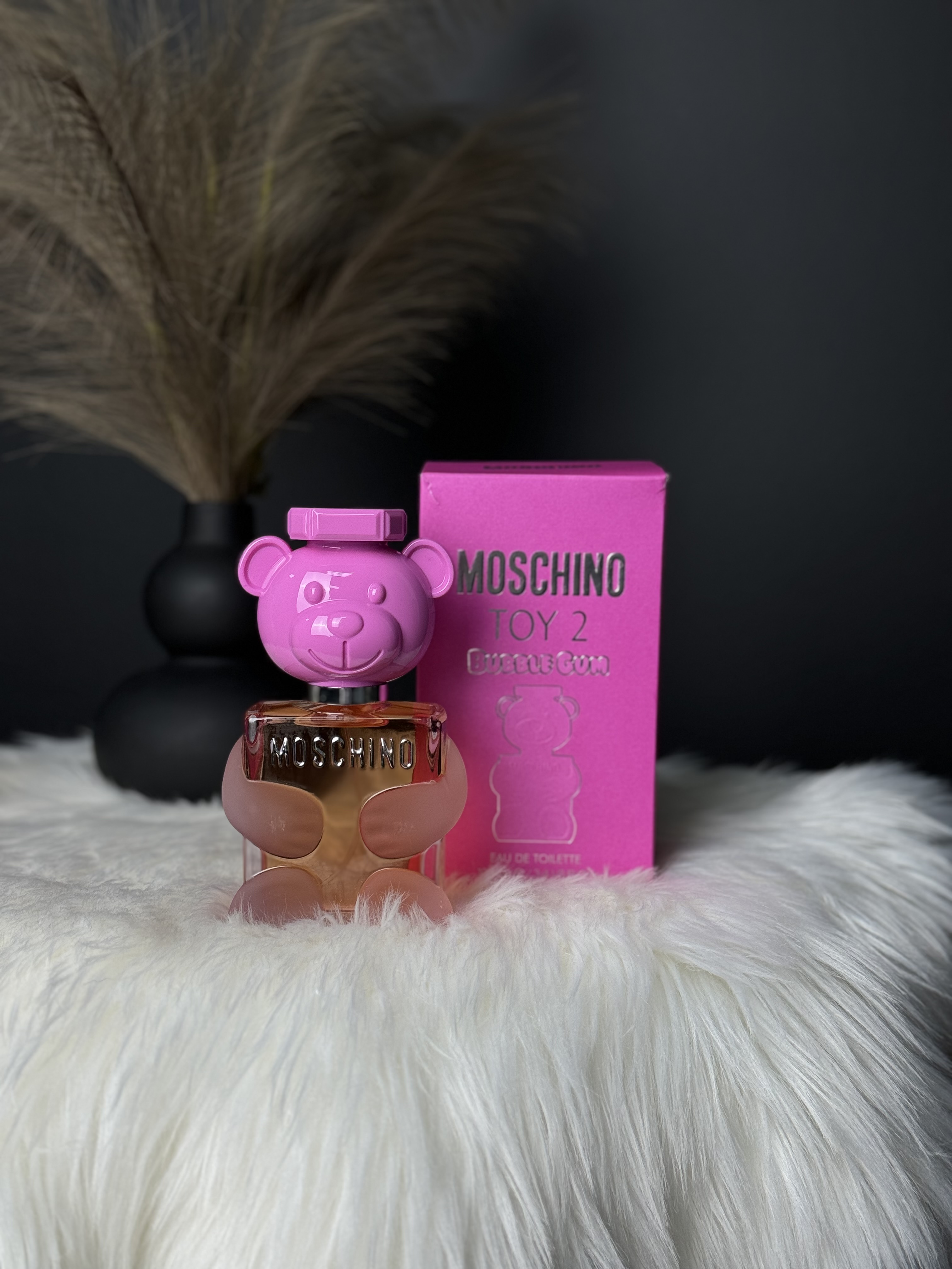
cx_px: 476
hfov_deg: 30.3
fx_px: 1760
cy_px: 634
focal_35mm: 48
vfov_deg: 39.7
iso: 64
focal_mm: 6.76
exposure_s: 1/317
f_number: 1.78
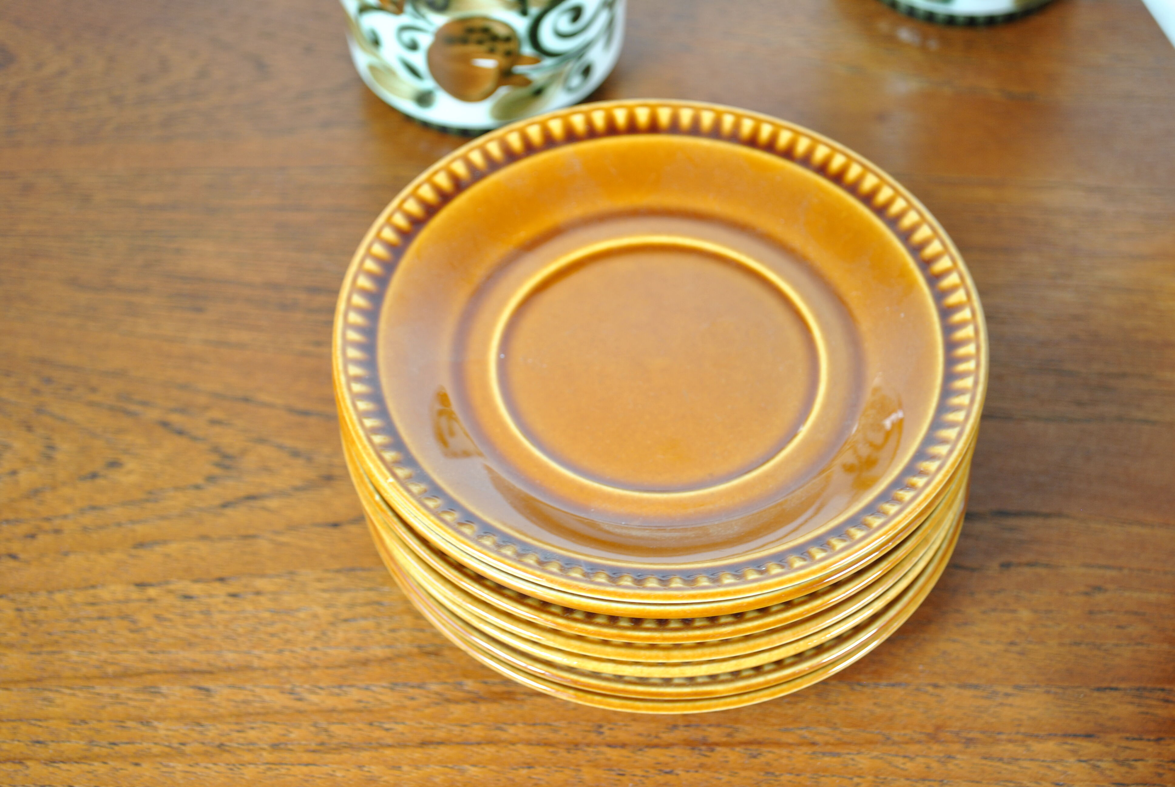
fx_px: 1961
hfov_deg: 33.4
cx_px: 588
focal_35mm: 60
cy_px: 394
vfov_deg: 22.7
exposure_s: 1/30
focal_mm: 40
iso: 200
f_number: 5.3
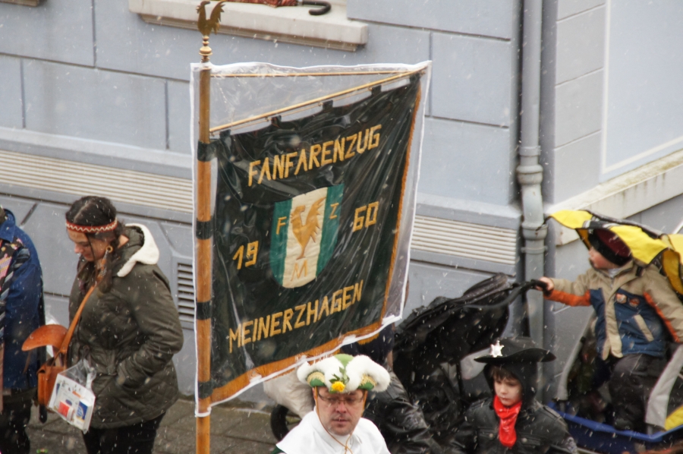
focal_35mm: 225
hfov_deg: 9.2
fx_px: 4264
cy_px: 227
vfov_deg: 6.1
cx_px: 342
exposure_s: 1/80
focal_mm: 150
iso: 1600
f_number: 6.3
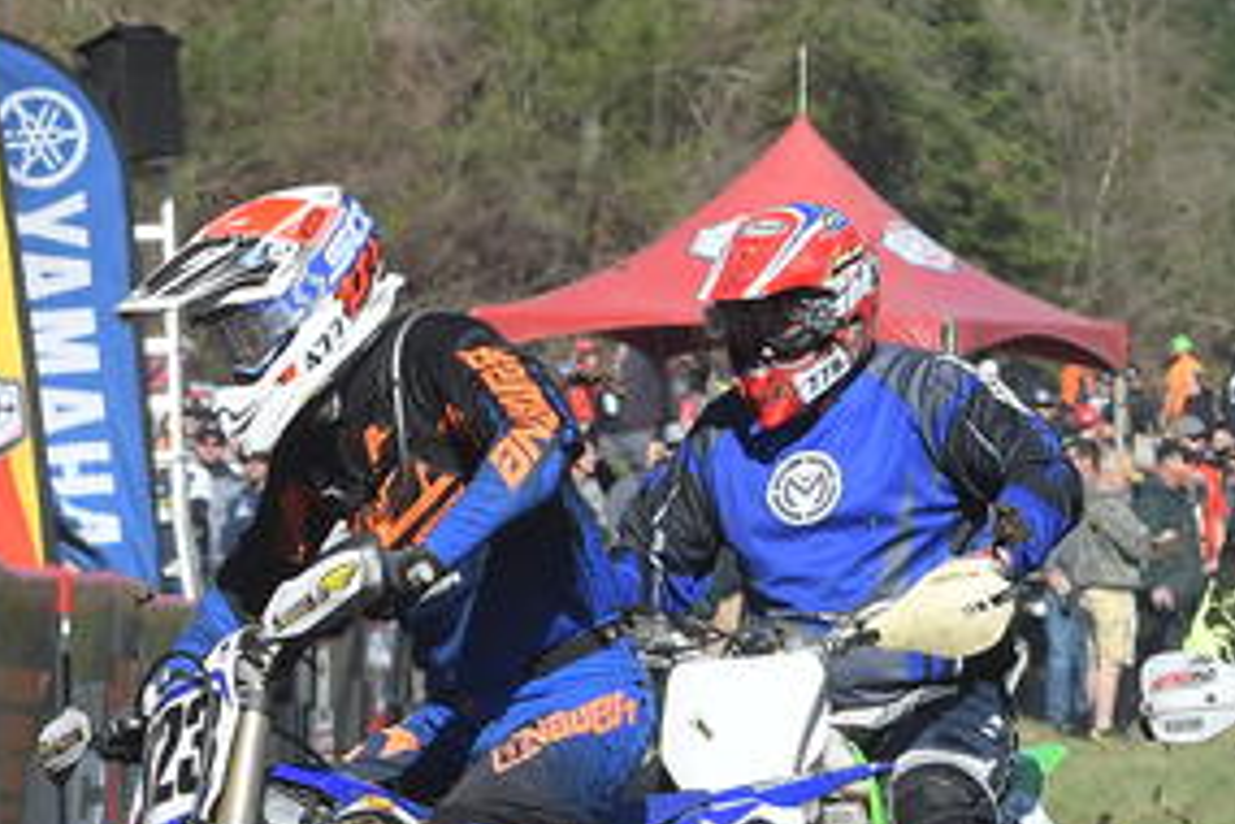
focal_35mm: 421
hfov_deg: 4.9
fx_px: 14442
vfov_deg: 3.3
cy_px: 772
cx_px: 609
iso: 320
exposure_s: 1/1600
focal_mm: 82
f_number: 5.6
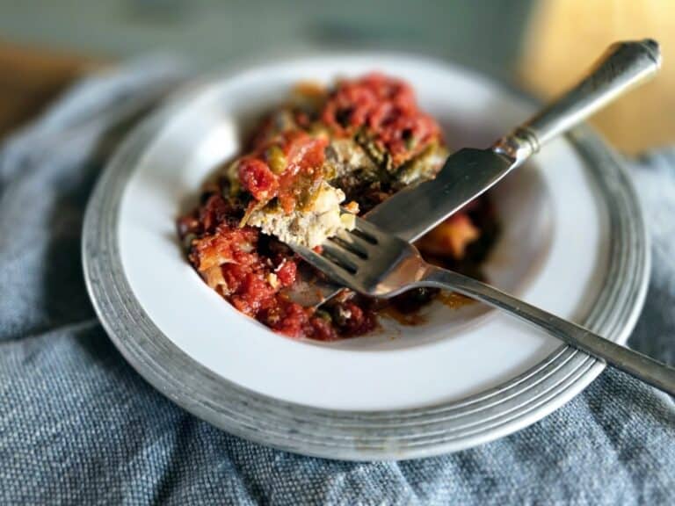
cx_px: 338
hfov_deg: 73.9
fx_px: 448
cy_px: 253
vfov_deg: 58.9
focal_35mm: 23
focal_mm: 6.3
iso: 500
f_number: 1.7
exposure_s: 1/120
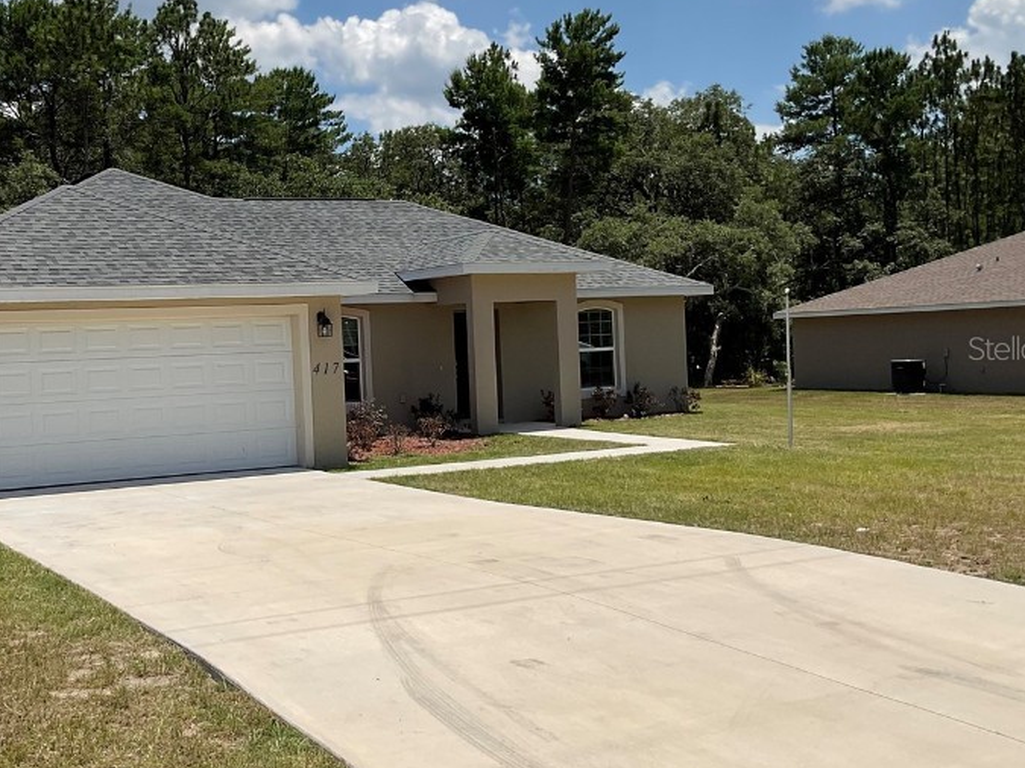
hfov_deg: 42.3
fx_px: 1303
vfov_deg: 32.8
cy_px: 348
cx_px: 334
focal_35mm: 44
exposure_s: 1/4405
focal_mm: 3
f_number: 1.8
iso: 20
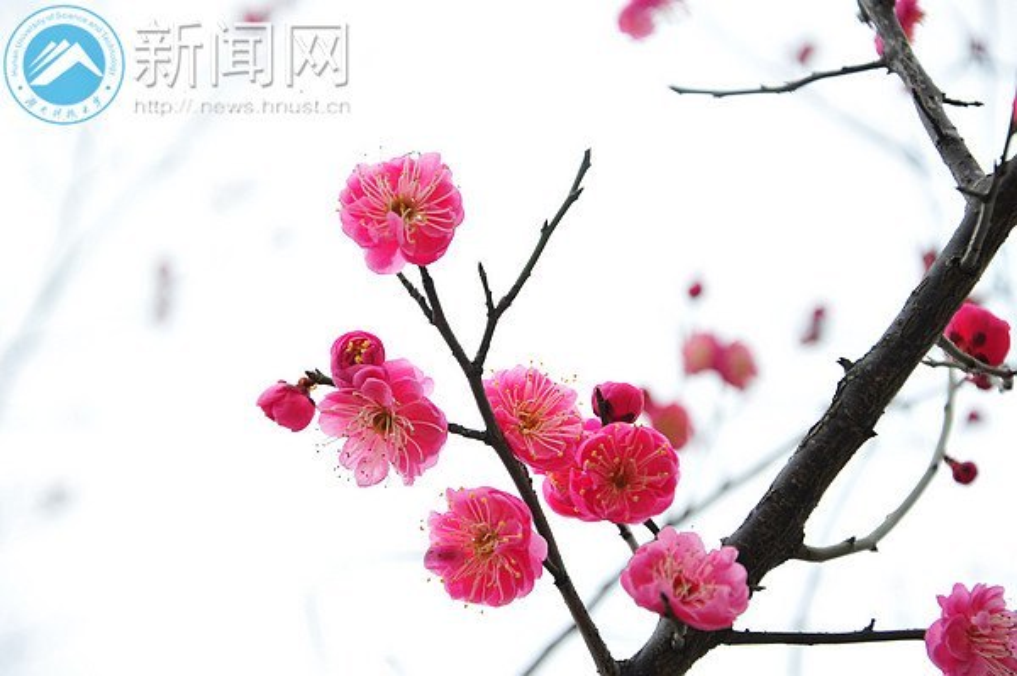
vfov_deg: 10.7
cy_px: 338
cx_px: 508
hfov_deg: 16.1
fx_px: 3599
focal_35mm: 128
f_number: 5.6
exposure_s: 1/125
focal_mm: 85
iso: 200
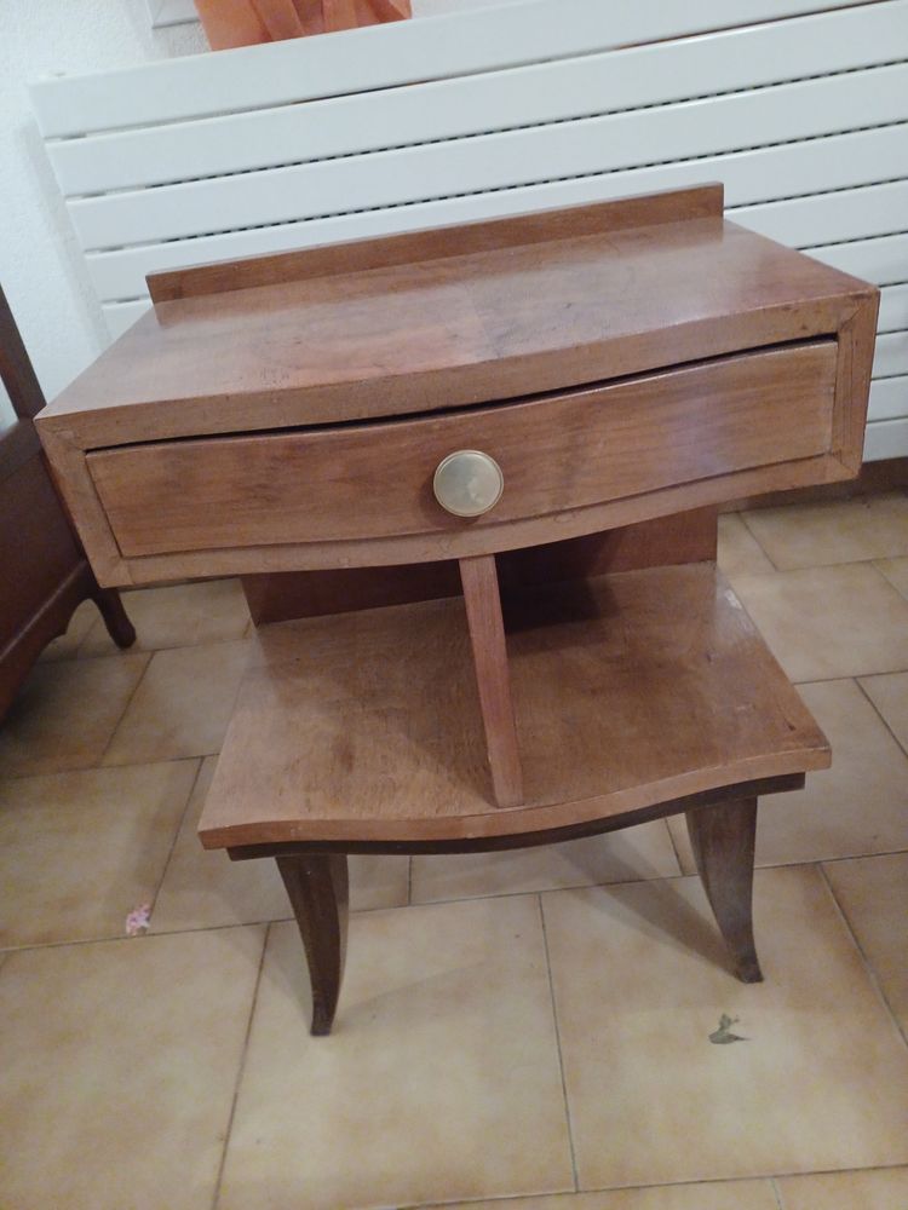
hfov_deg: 54.9
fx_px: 874
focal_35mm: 25
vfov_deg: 69.4
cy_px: 605
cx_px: 454
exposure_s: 1/16.7
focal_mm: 4.6
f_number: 1.8
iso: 1600
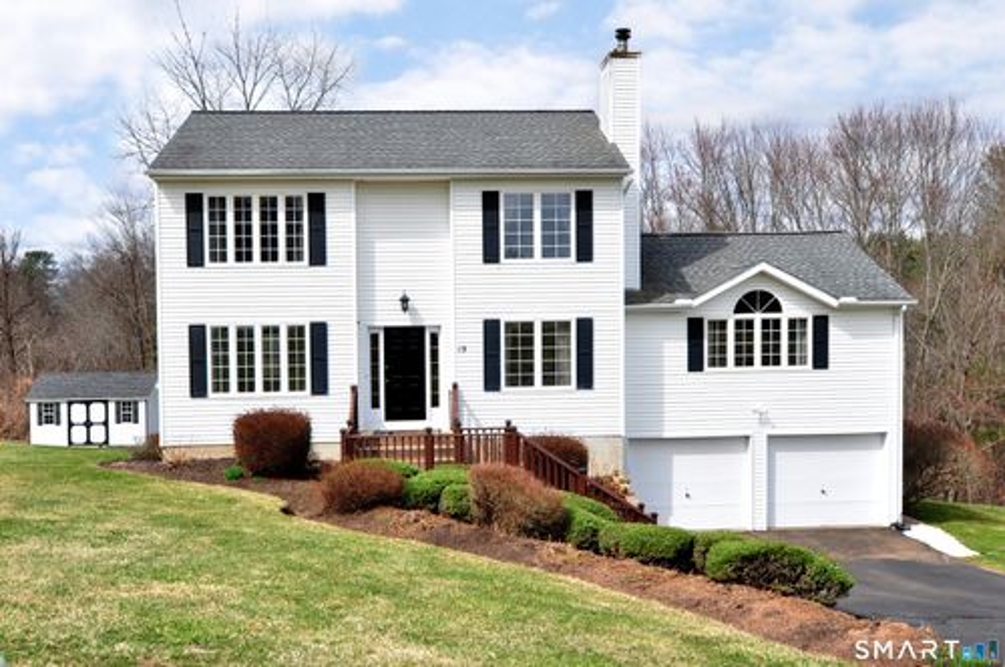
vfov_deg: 43.5
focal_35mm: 30
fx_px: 836
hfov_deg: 62.0
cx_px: 502
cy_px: 334
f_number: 8
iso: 250
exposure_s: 1/320
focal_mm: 20
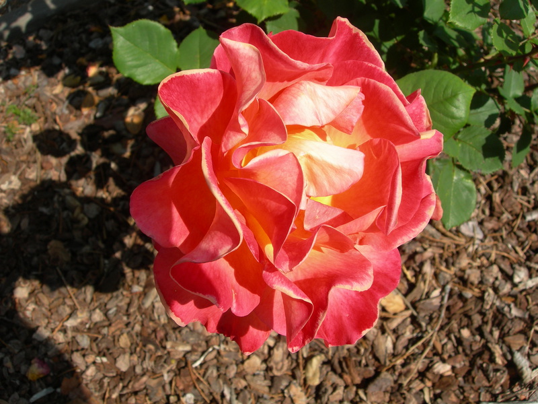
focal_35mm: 38
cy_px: 202
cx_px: 269
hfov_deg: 49.0
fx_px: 591
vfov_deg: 37.7
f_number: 4.8
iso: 50
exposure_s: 1/543
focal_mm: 7.8
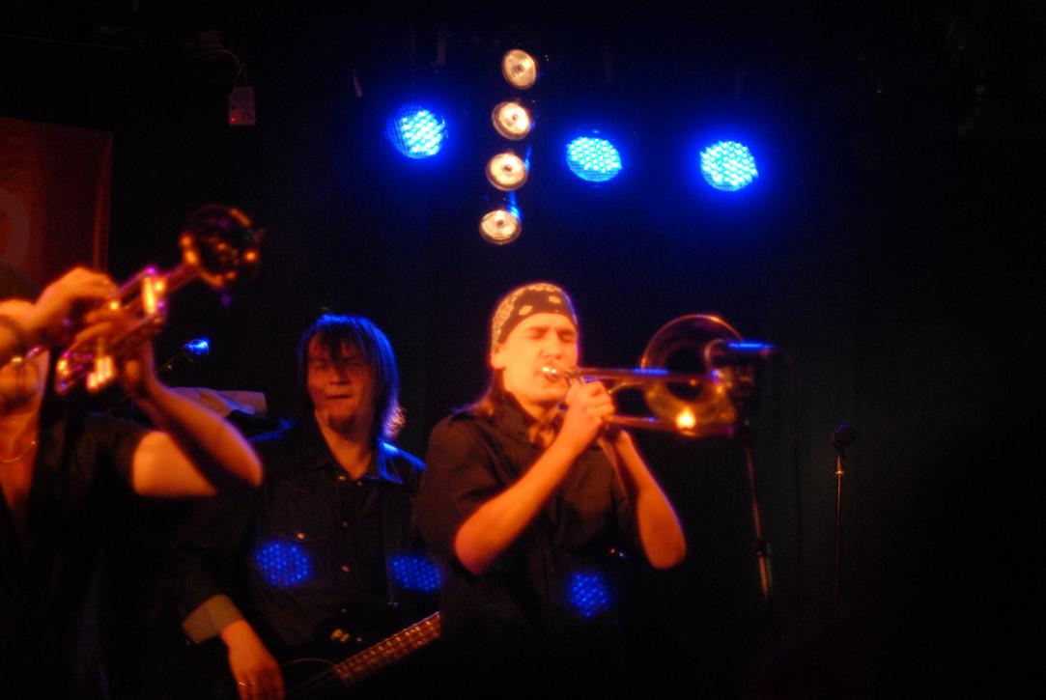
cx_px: 523
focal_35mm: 75
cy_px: 350
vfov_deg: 18.2
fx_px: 2182
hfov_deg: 27.0
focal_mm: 50
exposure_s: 1/80
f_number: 1.4
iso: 800
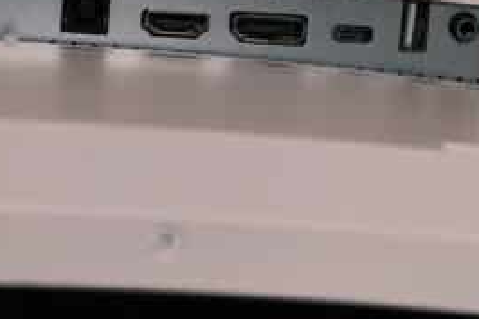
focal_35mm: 110
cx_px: 187
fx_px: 1463
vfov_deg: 12.4
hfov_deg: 18.6
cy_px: 151
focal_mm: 50
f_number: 8
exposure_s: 1/150
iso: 2000
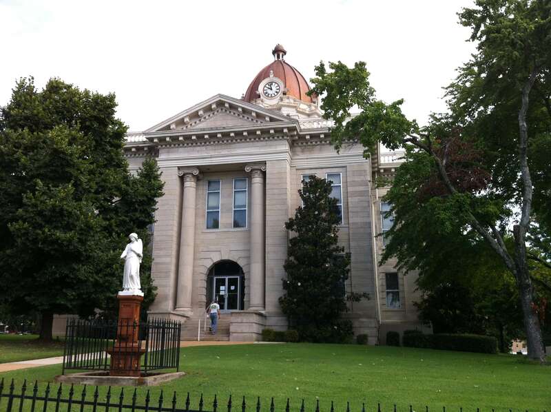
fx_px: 556
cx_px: 276
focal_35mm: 35
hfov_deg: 52.7
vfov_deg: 40.6
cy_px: 206
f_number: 2.8
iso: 80
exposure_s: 1/815
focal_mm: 3.85
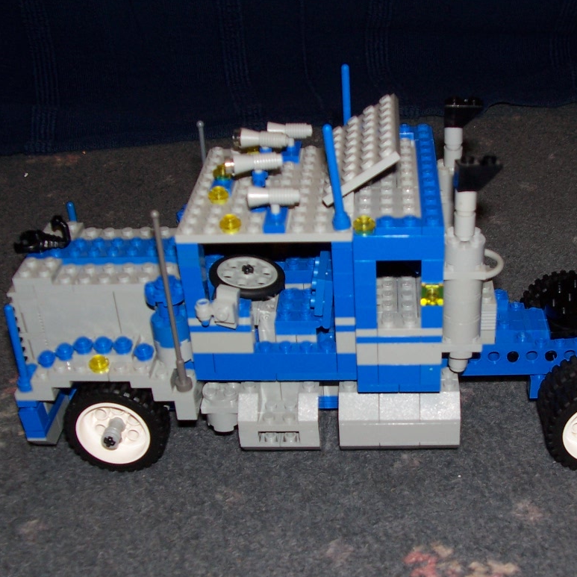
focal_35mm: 48
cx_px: 373
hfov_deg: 35.1
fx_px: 905
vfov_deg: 35.3
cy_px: 327
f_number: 2.8
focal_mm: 6
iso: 80
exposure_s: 1/60
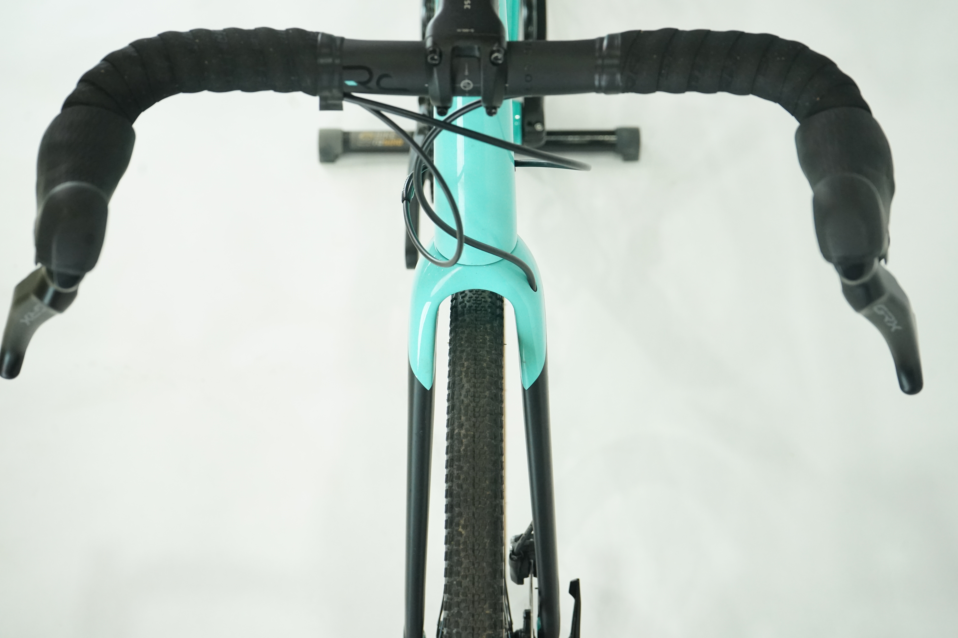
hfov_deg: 33.9
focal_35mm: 59
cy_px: 319
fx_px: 1570
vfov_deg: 23.0
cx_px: 479
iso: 2500
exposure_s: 1/200
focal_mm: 59
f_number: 7.1
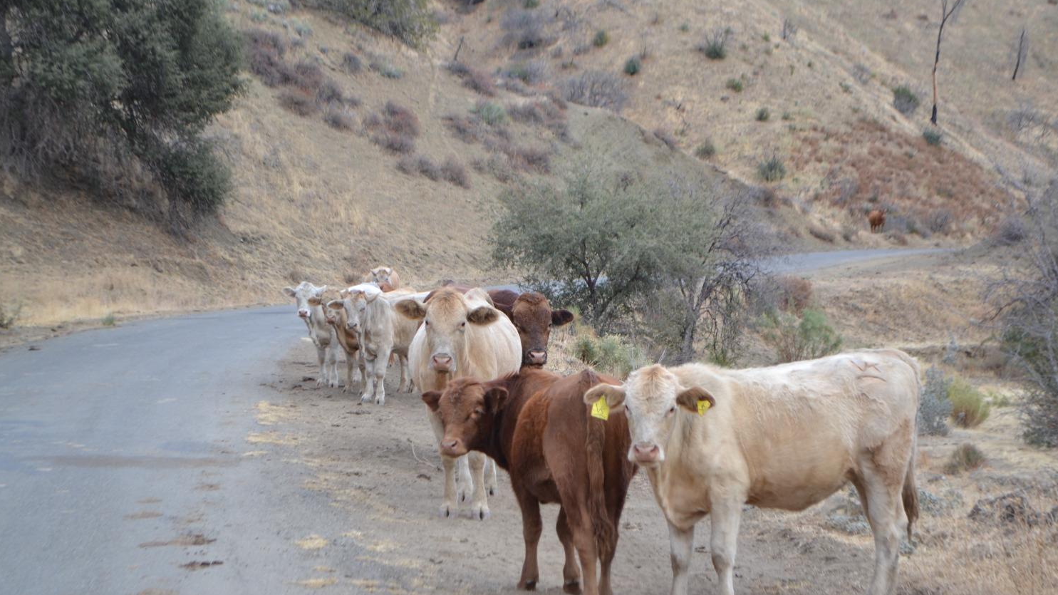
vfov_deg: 16.5
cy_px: 306
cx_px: 531
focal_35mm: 73
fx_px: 2048
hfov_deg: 29.0
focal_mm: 46
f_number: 5.6
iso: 320
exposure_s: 1/125
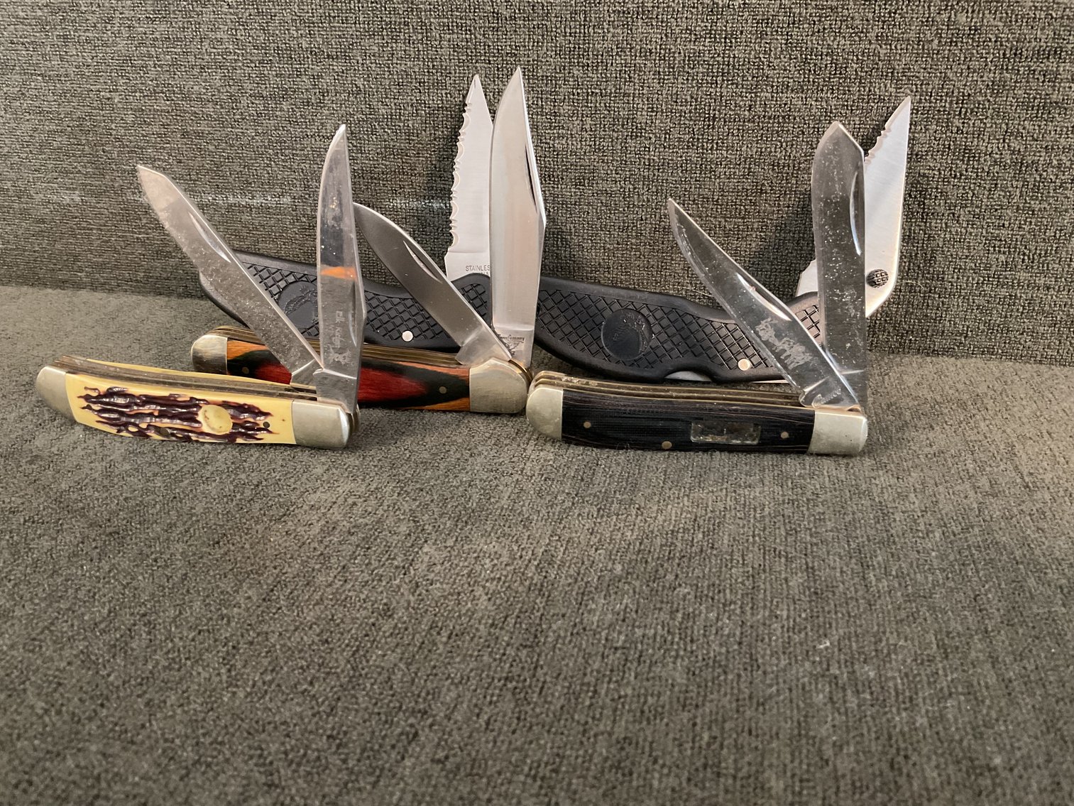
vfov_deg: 48.2
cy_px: 403
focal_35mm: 29
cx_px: 537
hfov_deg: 61.7
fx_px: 900
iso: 400
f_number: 1.8
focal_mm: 3
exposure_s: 1/30
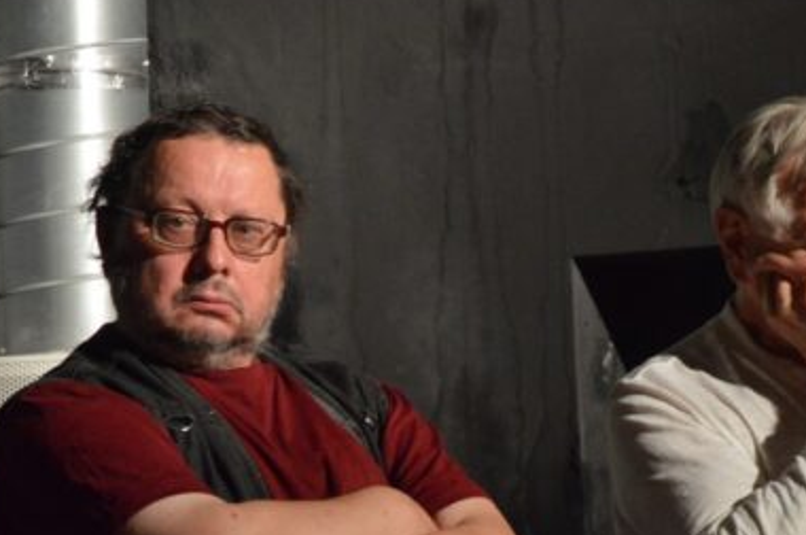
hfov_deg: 12.4
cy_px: 394
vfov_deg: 8.2
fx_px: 3710
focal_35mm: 166
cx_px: 541
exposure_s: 1/80
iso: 3200
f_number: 9
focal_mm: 70
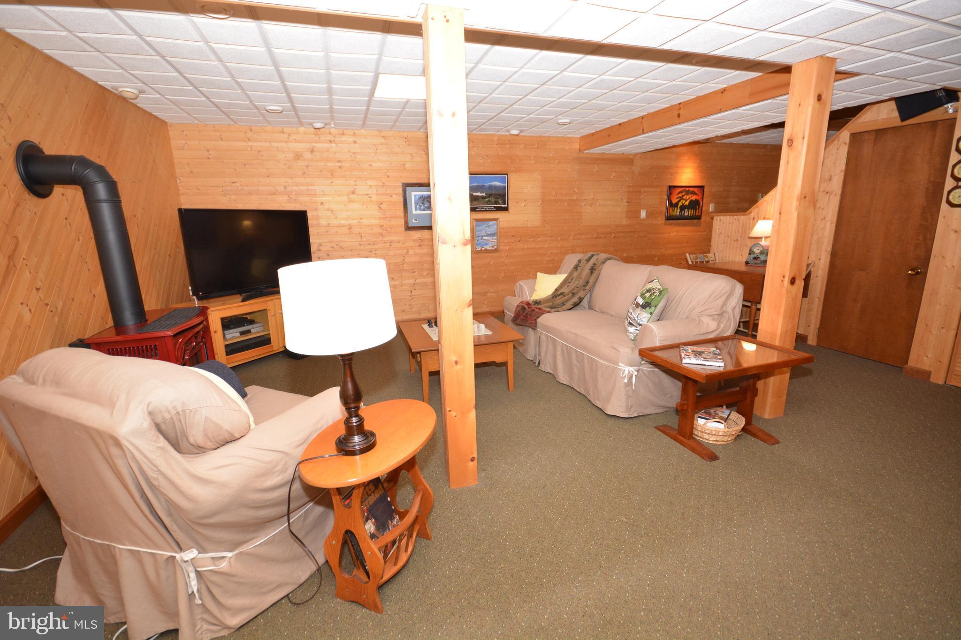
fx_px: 400
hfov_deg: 100.4
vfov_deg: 77.3
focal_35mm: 15
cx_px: 480
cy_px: 320
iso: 1000
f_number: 7.1
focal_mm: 10
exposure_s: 1/60
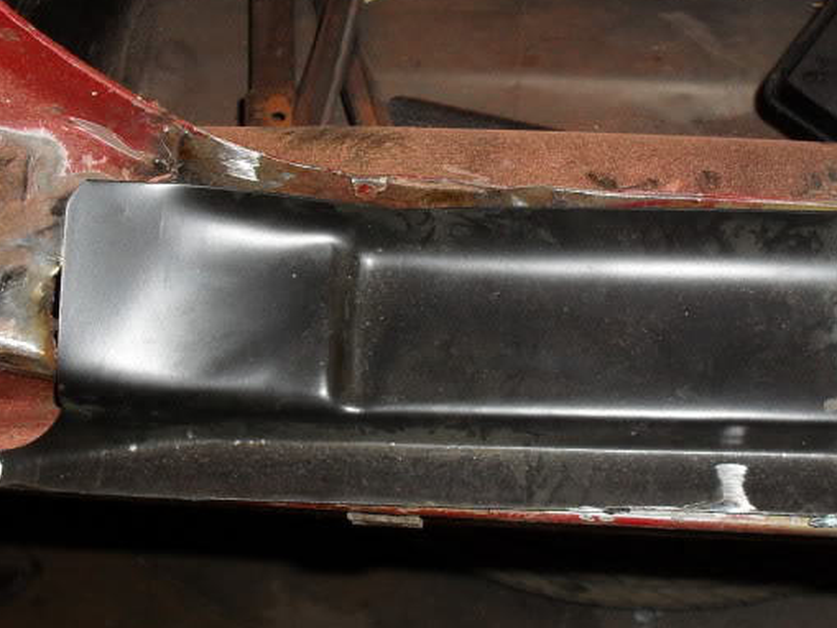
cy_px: 363
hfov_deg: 34.7
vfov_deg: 26.5
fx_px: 1330
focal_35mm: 55
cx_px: 526
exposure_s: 1/45
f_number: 3.2
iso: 200
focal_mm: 6.3
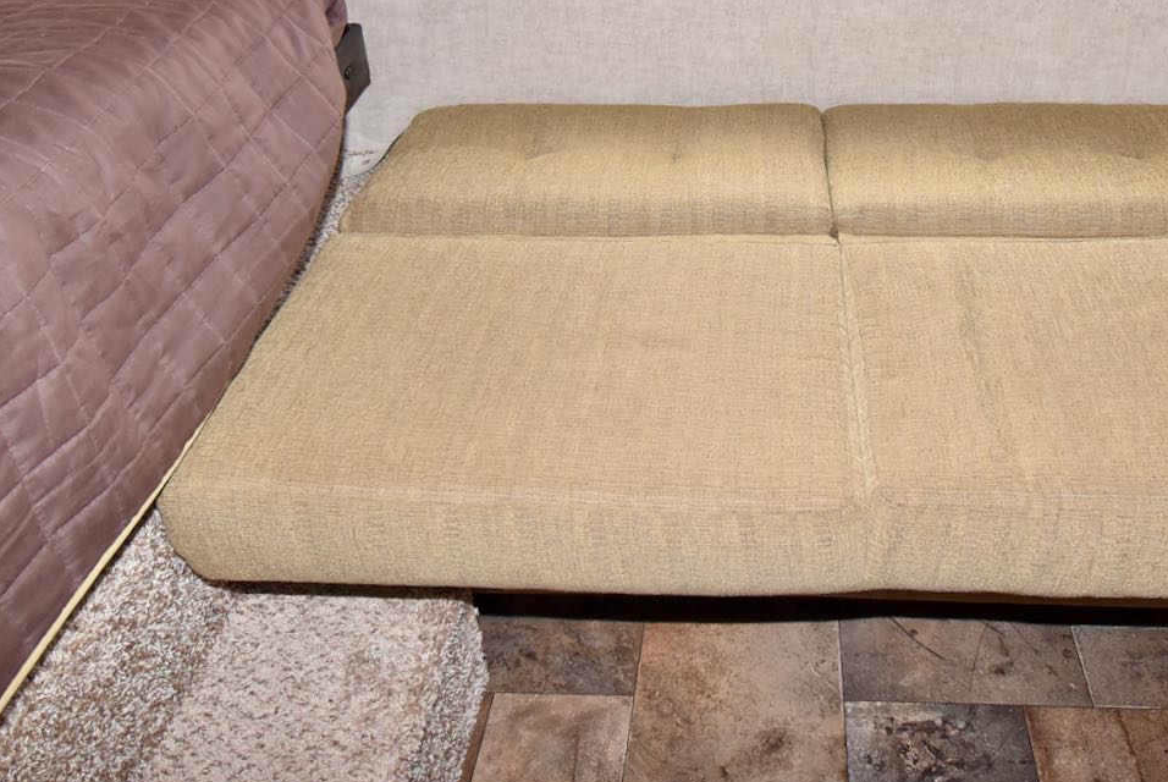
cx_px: 726
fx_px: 1055
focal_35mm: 32
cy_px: 147
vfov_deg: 39.0
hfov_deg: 57.3
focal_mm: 11.5
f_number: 5.6
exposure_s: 1/125
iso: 720
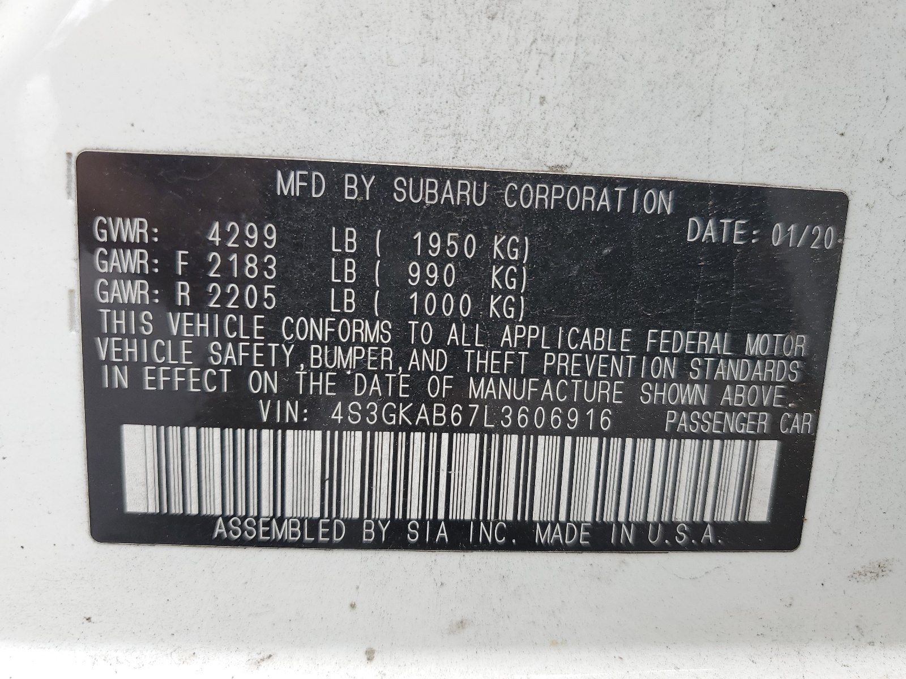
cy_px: 340
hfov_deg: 67.3
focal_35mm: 26
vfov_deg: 53.1
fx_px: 680
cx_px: 453
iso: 50
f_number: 1.5
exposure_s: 1/122
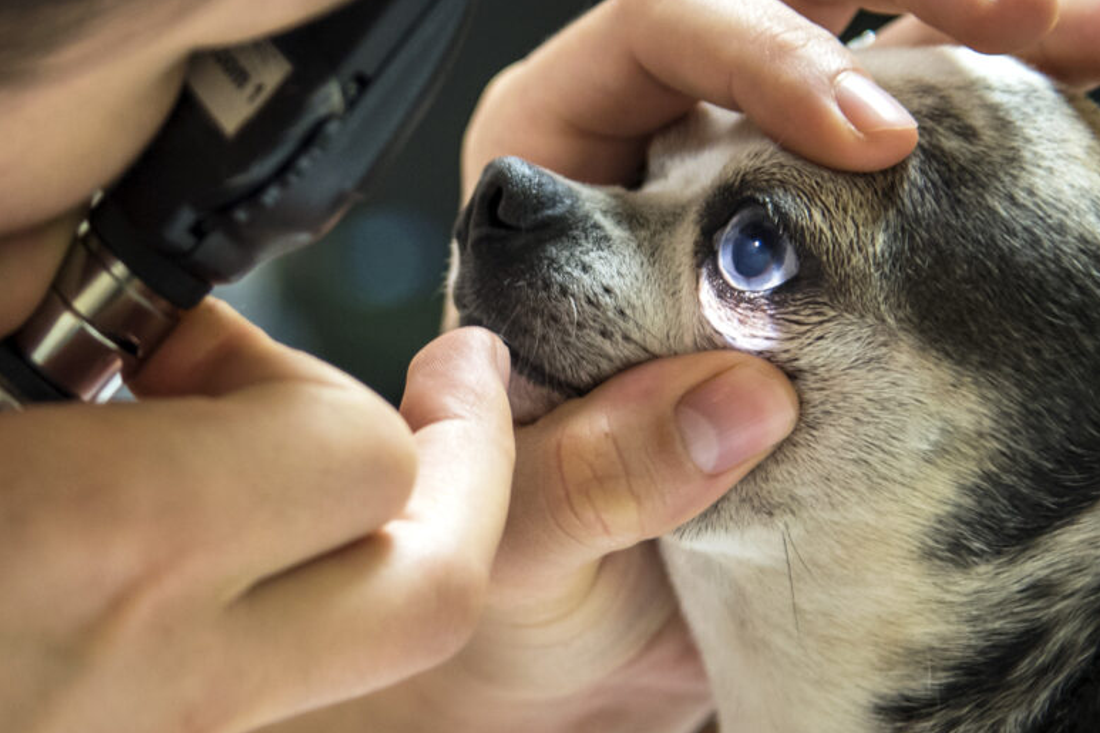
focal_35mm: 169
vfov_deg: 8.1
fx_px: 5162
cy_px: 256
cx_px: 488
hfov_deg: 12.2
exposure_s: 1/80
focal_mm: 85
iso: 1000
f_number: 4
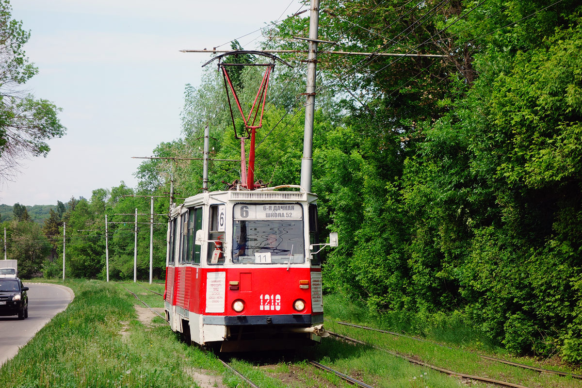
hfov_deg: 21.0
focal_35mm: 97
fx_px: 1568
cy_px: 194
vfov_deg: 14.1
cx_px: 291
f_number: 5.6
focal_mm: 35.96
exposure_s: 1/500
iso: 125
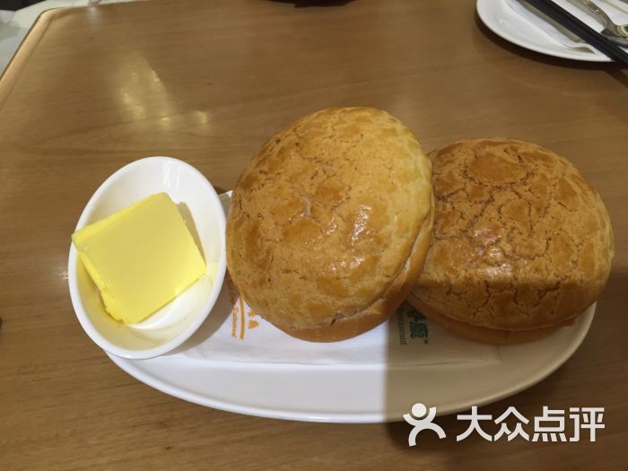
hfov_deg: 61.7
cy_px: 236
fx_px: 526
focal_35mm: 29
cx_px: 314
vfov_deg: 48.2
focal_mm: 4.15
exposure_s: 1/33
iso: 125
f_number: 2.2
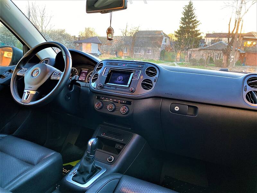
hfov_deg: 67.3
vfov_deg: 53.1
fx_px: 193
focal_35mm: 26
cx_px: 128
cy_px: 96
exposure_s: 1/121
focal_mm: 4.2
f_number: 1.8
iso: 125
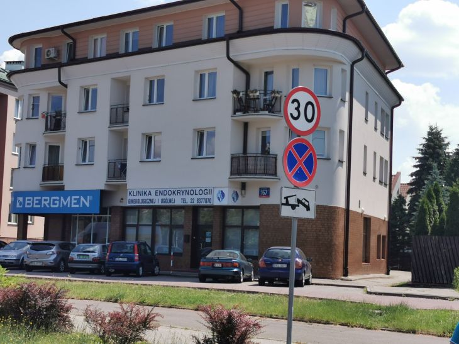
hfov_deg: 29.4
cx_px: 230
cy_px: 172
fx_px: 875
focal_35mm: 66
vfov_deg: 22.2
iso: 50
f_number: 1.6
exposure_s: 1/3717
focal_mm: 5.56
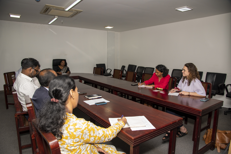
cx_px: 116
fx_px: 154
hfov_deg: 73.7
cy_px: 77
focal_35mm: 24
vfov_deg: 53.2
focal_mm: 24
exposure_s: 1/125
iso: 400
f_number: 5.6
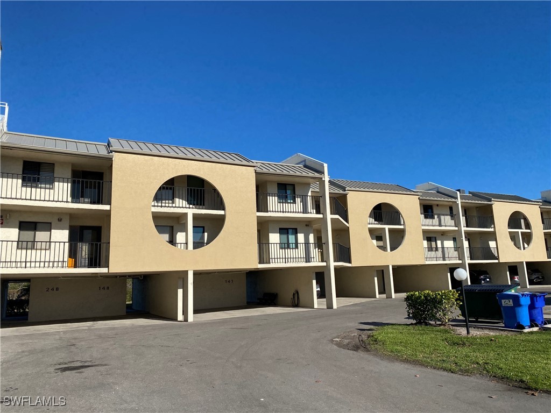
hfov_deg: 67.3
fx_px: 414
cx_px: 276
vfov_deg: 53.1
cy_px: 206
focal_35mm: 26
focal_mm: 4.25
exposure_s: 1/4608
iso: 32
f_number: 1.8
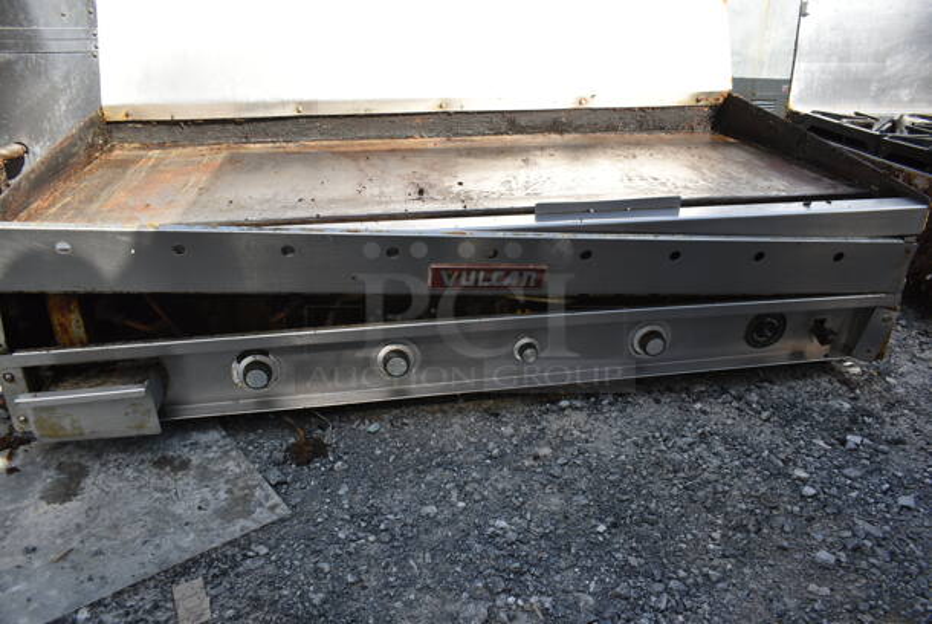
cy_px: 312
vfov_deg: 48.0
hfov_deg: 67.3
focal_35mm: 27
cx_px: 466
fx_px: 700
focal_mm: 18
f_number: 6.3
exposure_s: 1/160
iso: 100
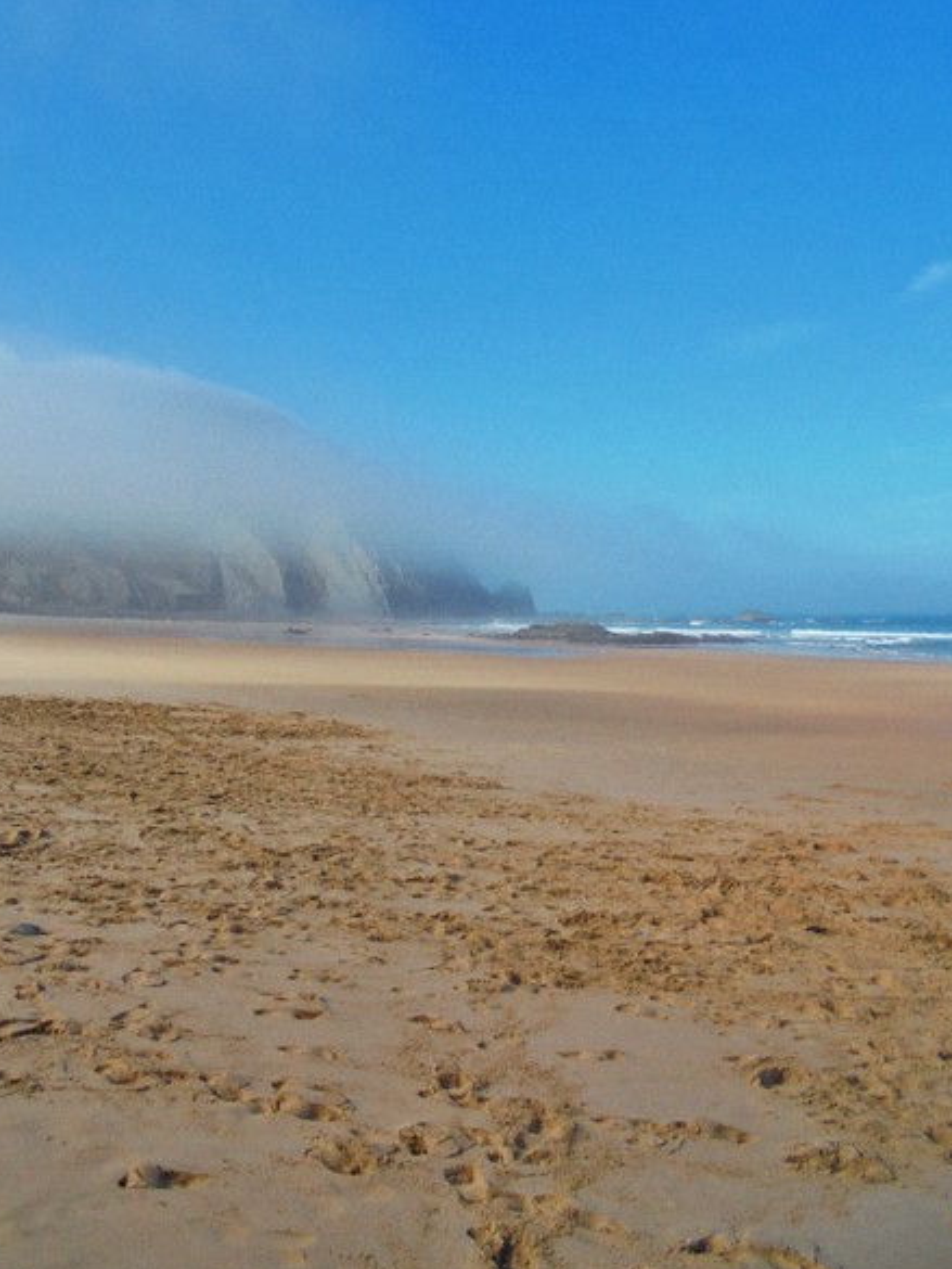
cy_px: 516
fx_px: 1173
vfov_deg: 56.4
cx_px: 412
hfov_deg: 44.1
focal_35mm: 32
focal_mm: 4.6
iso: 100
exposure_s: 1/125
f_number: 11.5
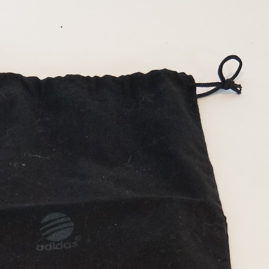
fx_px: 1438
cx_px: 53
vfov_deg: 10.6
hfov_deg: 10.7
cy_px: 293
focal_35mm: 164
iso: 1000
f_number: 4.5
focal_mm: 35
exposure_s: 1/60
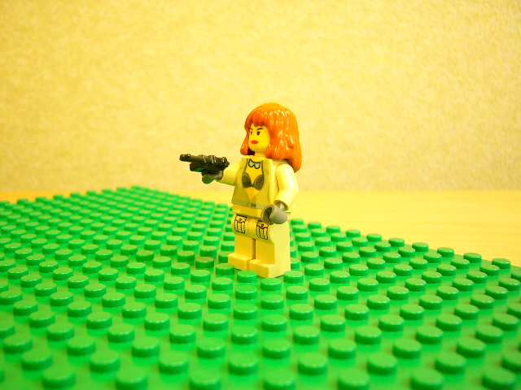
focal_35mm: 35
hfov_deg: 52.6
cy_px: 195
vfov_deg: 40.7
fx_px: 527
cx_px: 260
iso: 200
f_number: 2.8
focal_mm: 5.8
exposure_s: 1/8
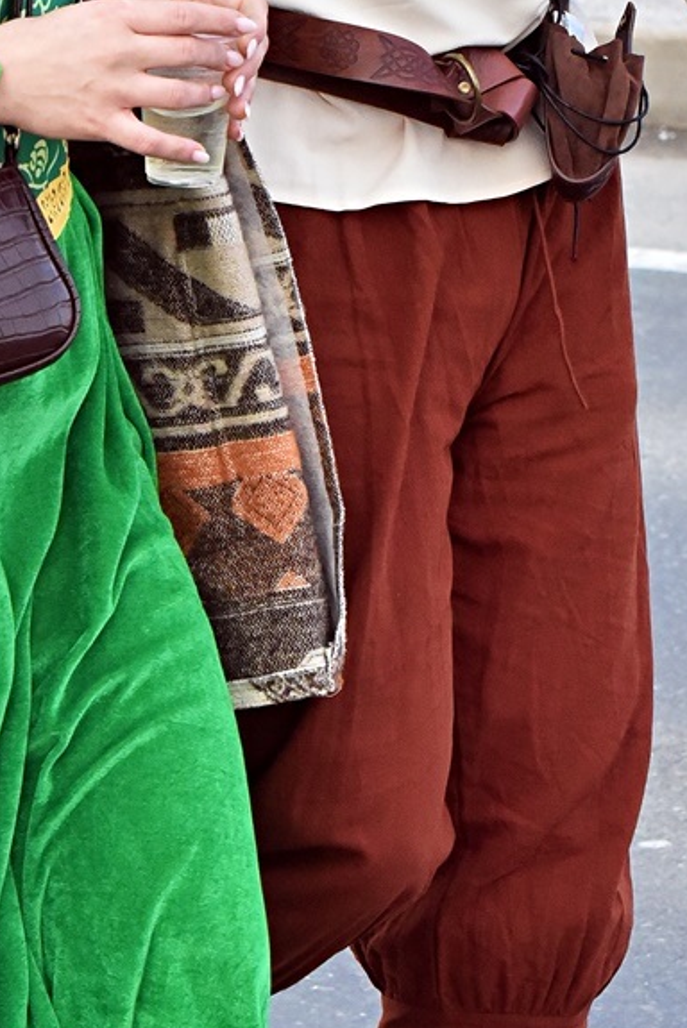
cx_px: 206
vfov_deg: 9.4
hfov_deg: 6.3
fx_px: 6261
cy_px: 227
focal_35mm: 219
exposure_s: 1/1000
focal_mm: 70
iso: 3200
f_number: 8
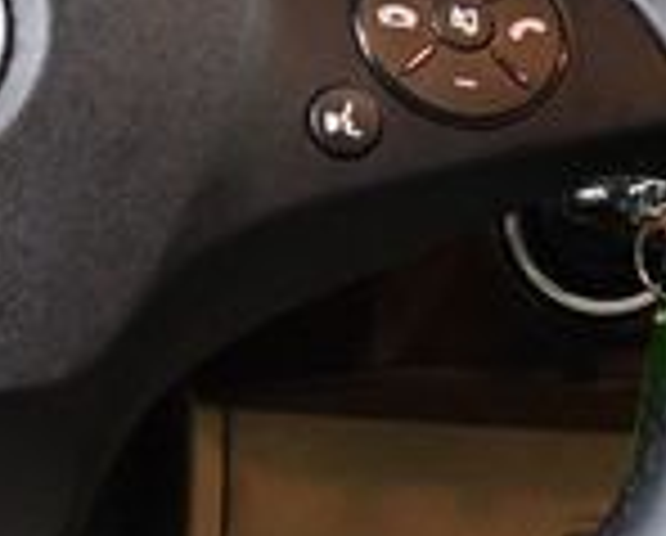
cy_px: 225
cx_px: -266
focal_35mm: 146
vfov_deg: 10.6
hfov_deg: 12.6
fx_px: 2884
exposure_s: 1/80
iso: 3200
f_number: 3.5
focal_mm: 18
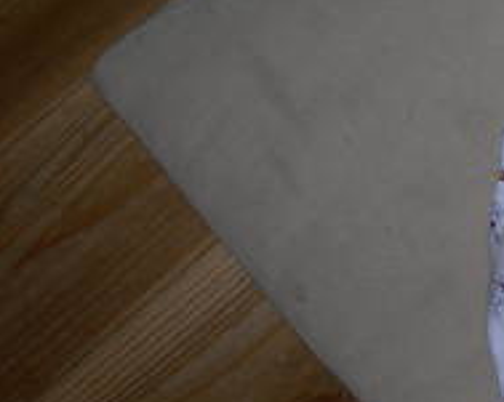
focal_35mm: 98
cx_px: 664
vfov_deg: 15.6
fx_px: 1461
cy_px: 65
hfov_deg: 18.2
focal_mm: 7.8
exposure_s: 1/60.1
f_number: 2.8
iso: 50
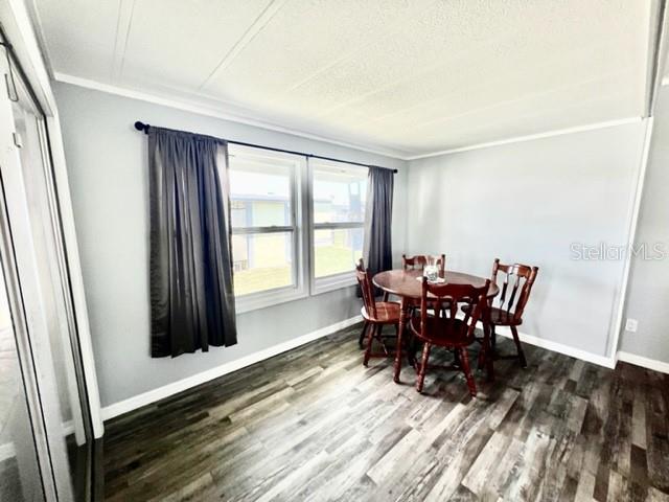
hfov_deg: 106.2
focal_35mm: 13
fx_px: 251
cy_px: 251
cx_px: 334
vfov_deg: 89.9
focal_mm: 1.57
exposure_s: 1/139
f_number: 1.8
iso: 32
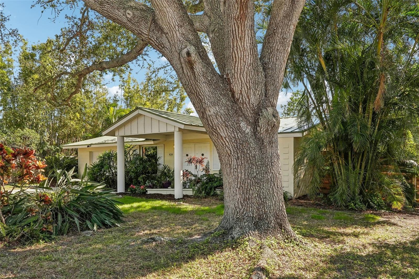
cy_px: 140
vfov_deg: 73.7
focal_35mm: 16
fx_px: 186
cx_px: 210
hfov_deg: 96.7
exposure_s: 1/200
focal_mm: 16
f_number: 8
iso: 400
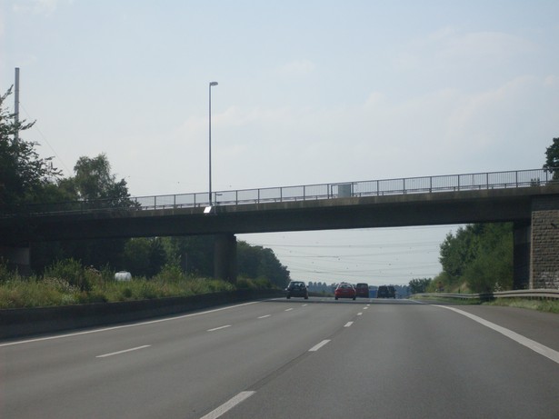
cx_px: 280
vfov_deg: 13.0
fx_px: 1841
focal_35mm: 114
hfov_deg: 17.3
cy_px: 210
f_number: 5.2
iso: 80
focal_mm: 18.9
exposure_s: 1/500
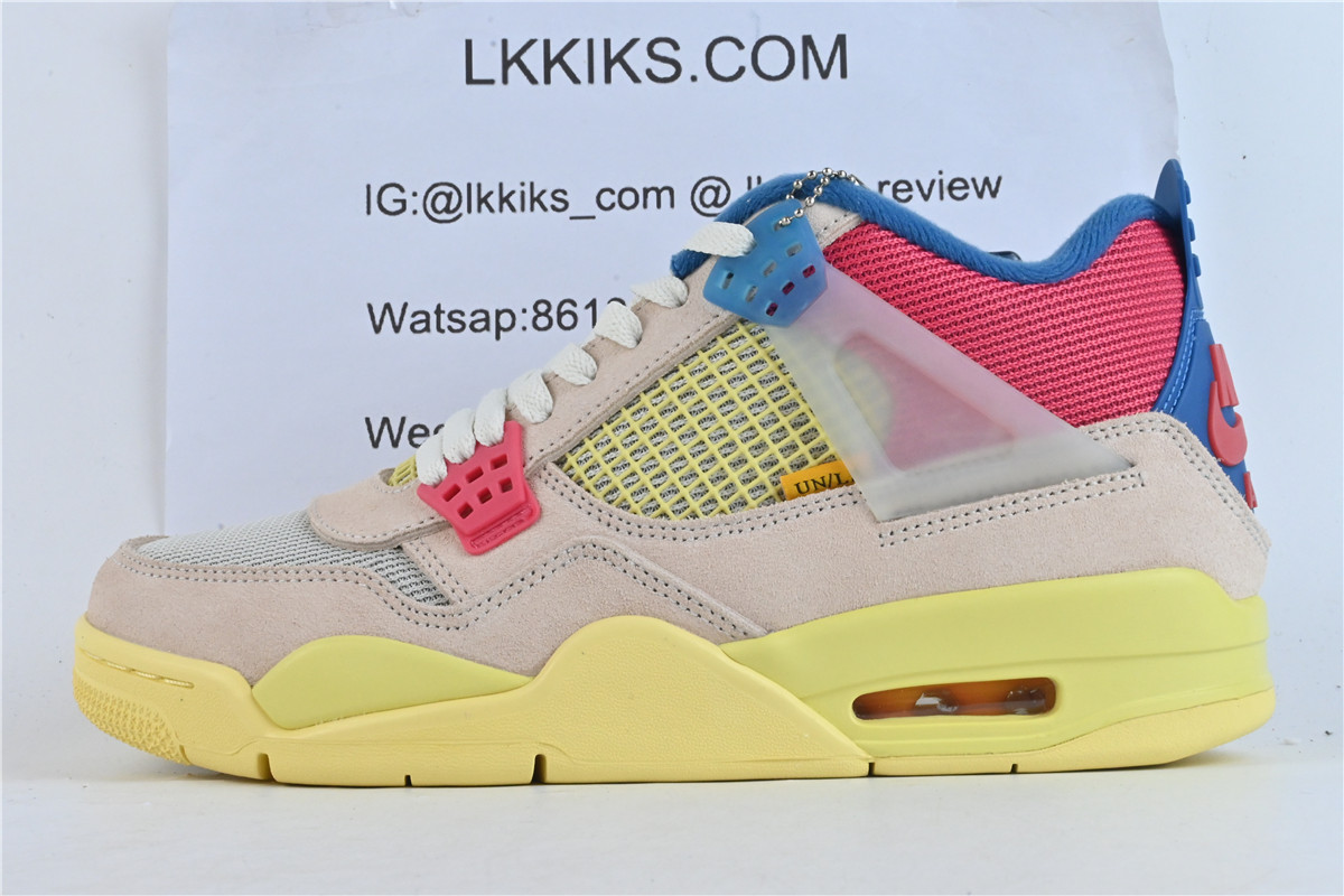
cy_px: 448
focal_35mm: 58
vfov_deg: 23.2
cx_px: 672
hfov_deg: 34.2
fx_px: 2184
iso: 1250
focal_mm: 39
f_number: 22
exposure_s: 1/25
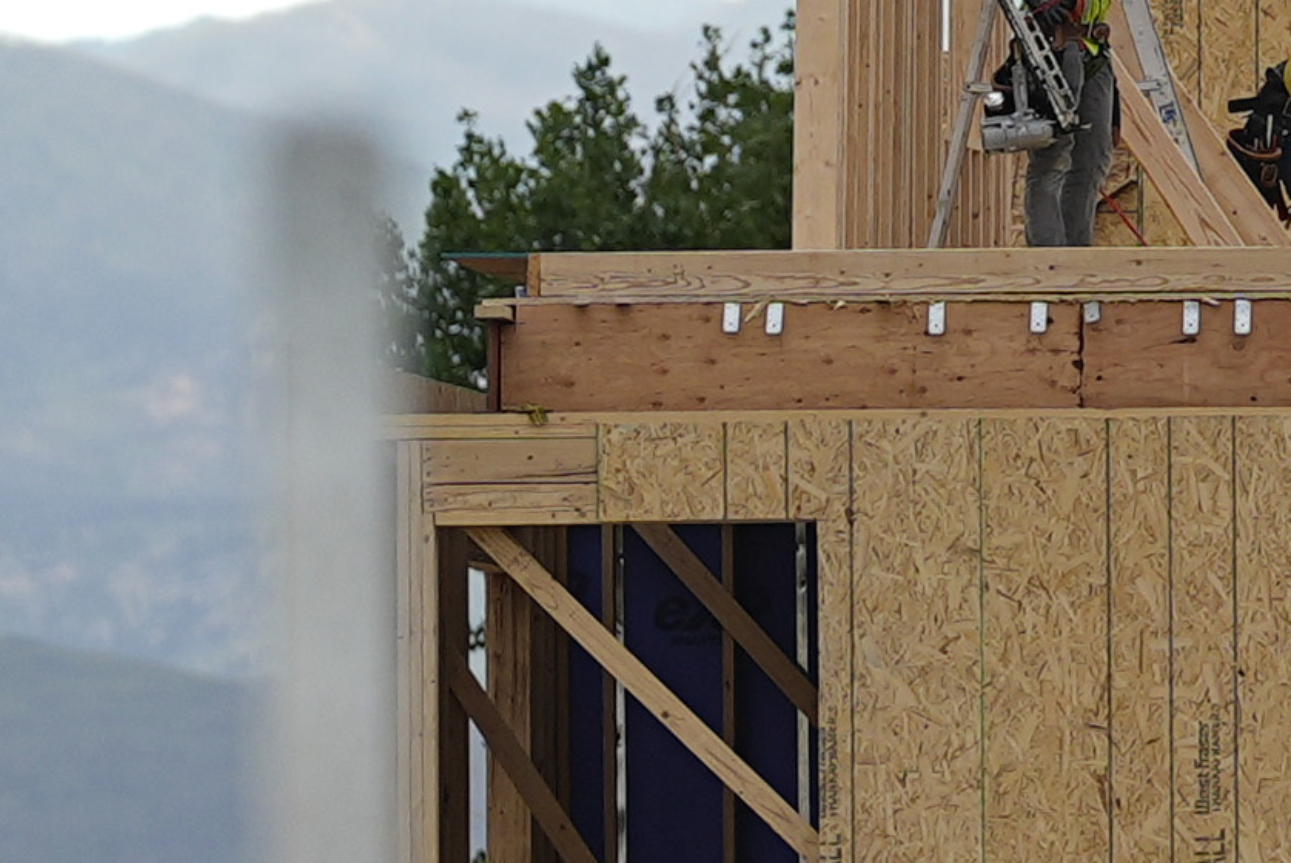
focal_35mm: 1344
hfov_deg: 1.5
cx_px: 2362
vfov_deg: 1.0
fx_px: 48229
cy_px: 370
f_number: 3.5
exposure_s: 1/1000
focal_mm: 191
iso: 200
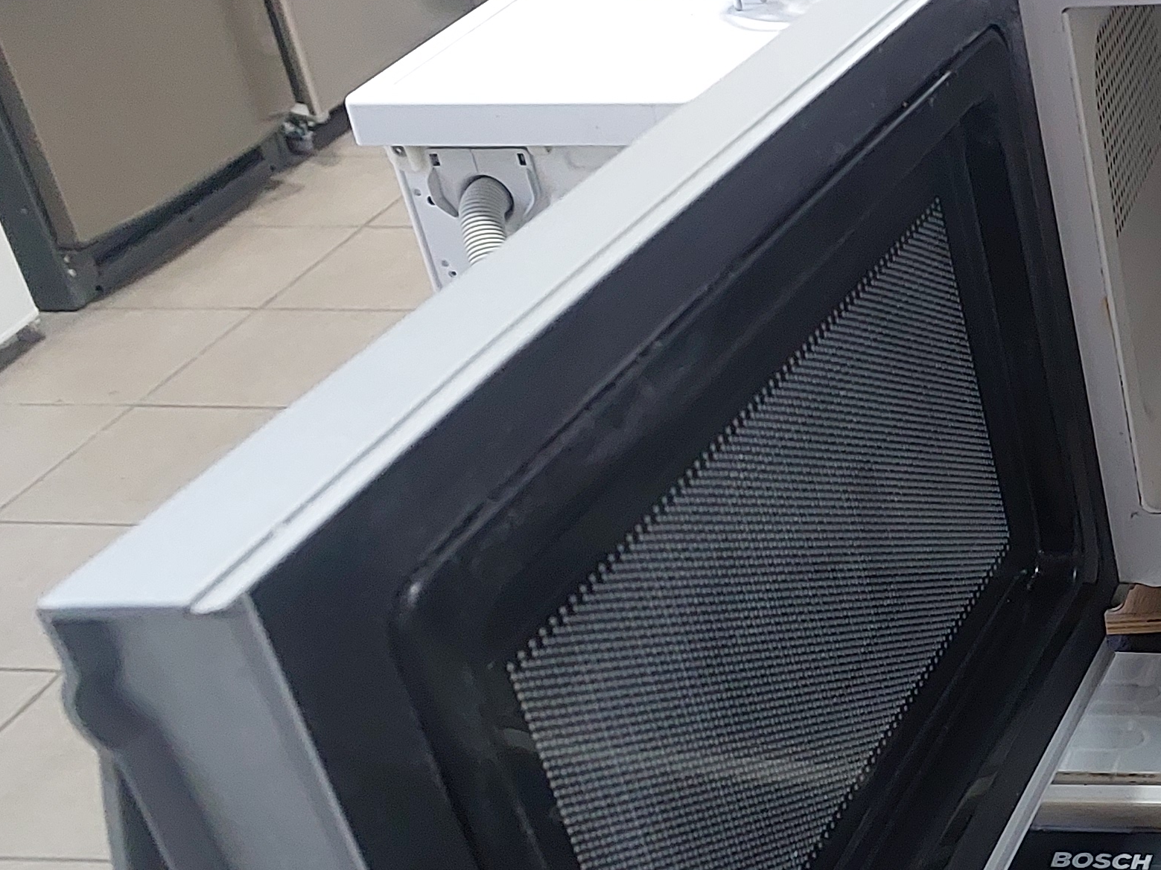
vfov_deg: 24.6
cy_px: 617
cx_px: 1422
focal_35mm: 59
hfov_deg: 28.2
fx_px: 1979
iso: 500
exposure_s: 1/50
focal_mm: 5.06
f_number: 1.8
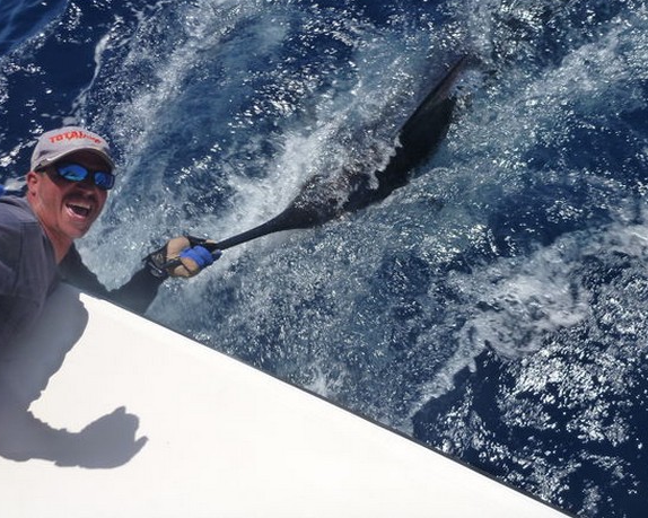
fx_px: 575
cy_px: 253
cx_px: 327
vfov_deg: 48.5
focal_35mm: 30
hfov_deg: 58.8
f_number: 10
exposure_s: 1/160
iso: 160
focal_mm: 4.9
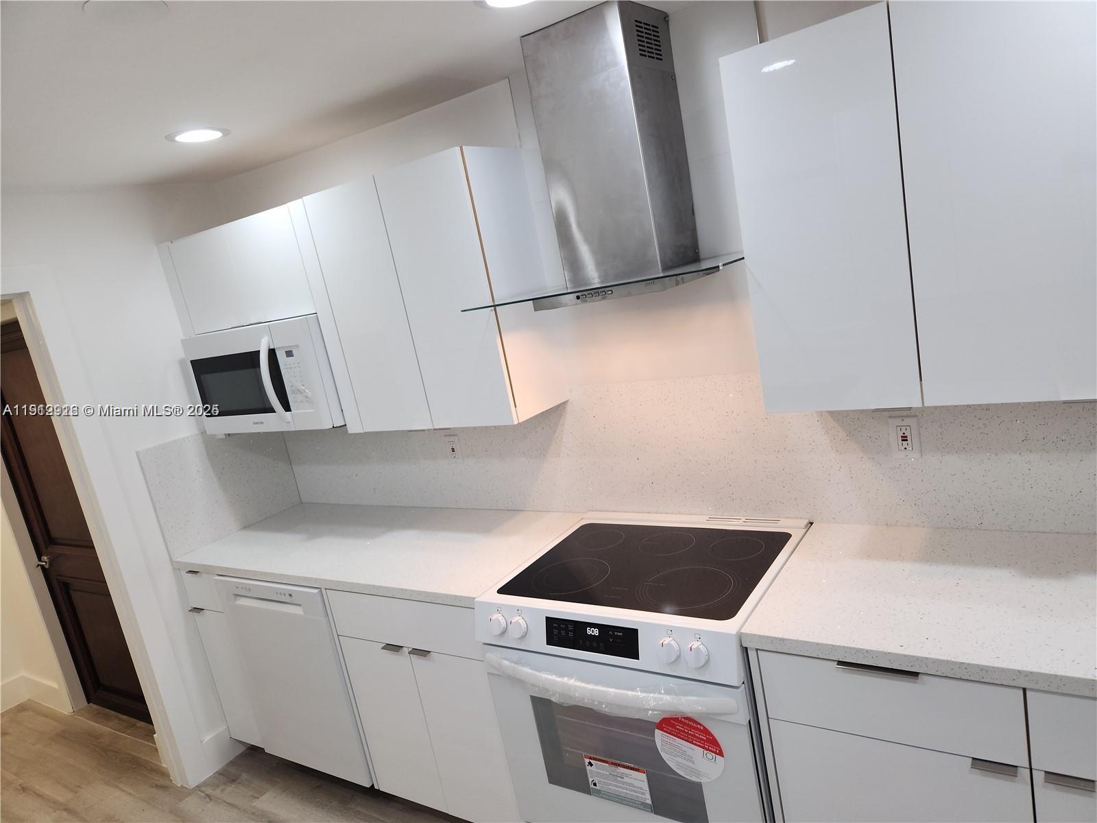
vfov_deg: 58.9
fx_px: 729
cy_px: 412
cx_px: 548
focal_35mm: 23
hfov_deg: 73.9
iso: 40
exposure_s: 1/60
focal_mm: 5.4
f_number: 1.8
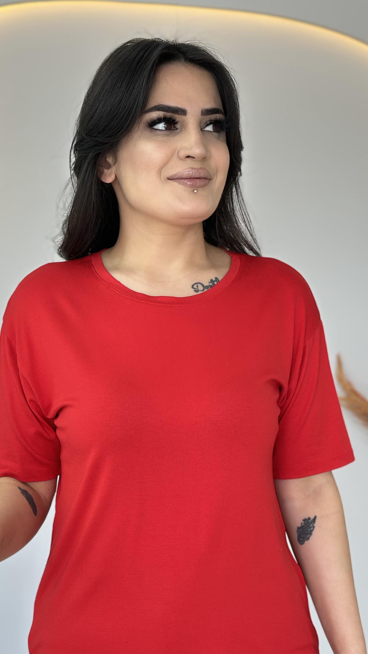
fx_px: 1232
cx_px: 178
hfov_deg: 17.0
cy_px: 395
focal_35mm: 71
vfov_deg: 29.7
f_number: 1.78
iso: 64
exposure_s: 1/100
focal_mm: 6.86
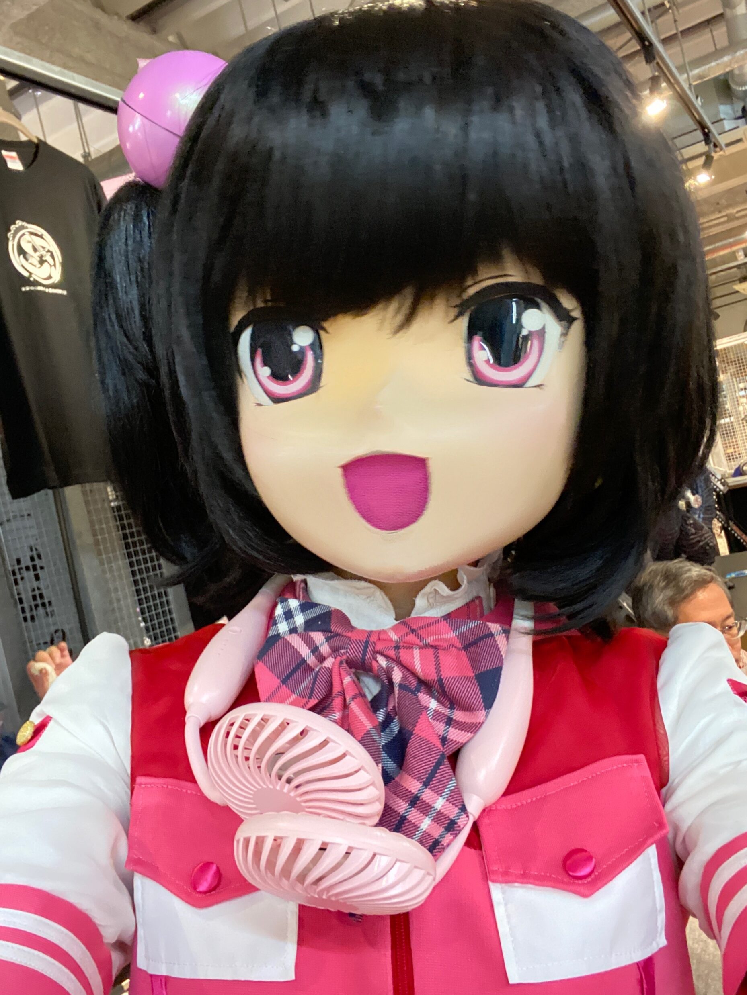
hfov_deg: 45.4
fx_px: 892
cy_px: 488
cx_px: 367
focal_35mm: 31
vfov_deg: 58.3
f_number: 2.2
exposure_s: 1/25
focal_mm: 2.71
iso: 500
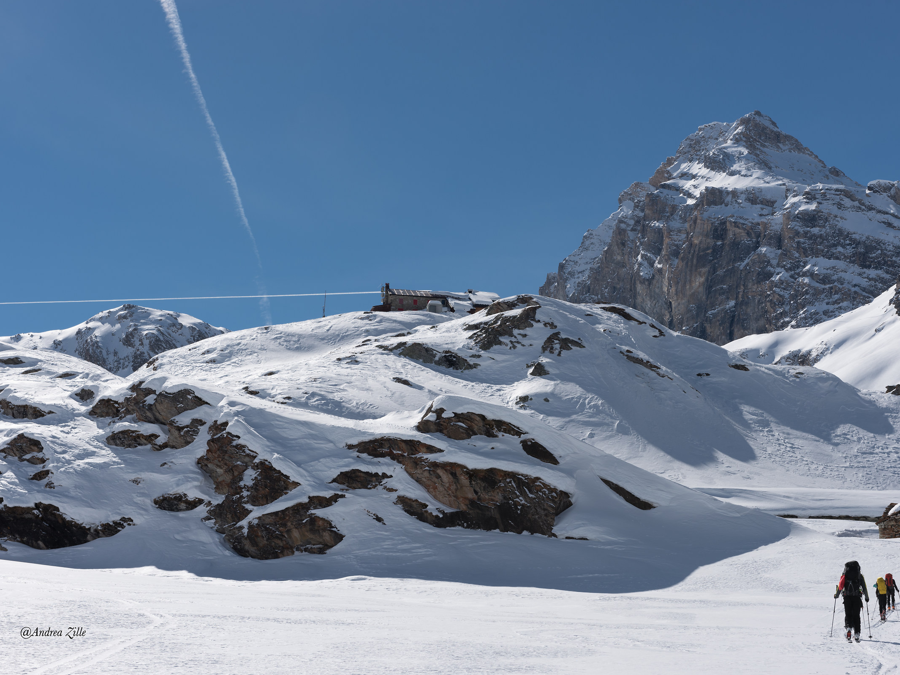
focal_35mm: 65
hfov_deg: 29.8
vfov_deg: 22.6
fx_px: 1690
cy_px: 338
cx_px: 489
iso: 100
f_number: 11
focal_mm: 60
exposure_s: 1/320
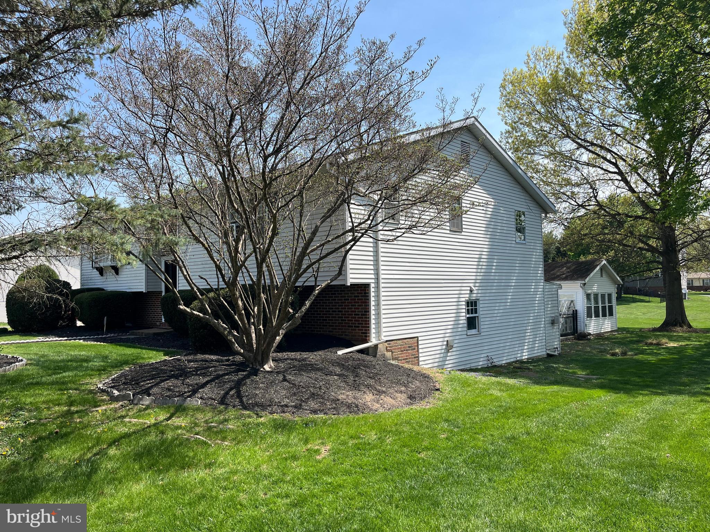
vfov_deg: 53.1
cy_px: 266
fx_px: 533
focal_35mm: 26
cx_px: 355
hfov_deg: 67.3
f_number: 1.6
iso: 50
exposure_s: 1/2309
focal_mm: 5.1
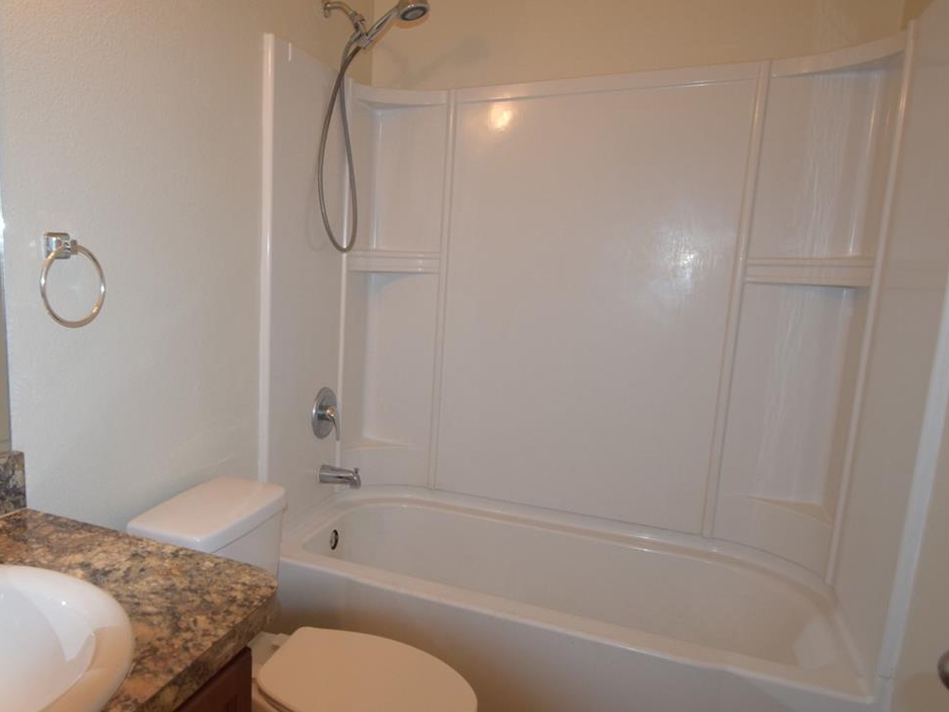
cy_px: 368
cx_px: 313
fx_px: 658
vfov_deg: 56.8
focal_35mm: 24
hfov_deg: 69.5
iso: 800
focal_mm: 10
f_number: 3.5
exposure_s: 1/60
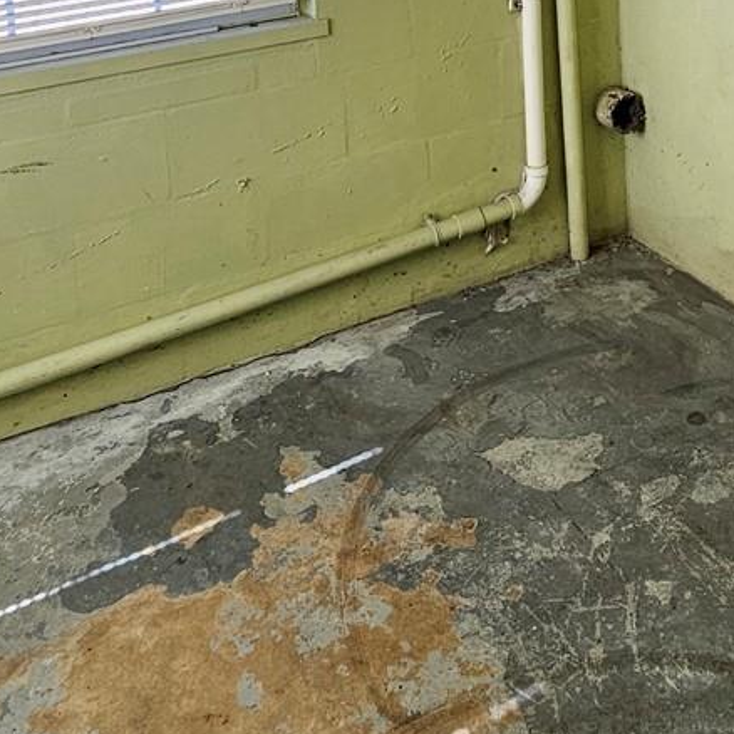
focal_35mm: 42
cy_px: -209
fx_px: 1008
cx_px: 528
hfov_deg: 39.2
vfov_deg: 31.4
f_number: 2.2
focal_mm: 2.2
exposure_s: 1/60
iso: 64
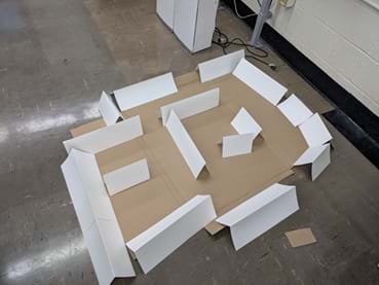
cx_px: 190
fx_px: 274
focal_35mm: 25
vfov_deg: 54.9
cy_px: 142
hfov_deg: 69.4
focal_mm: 5.43
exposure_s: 1/24
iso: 72
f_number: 1.89
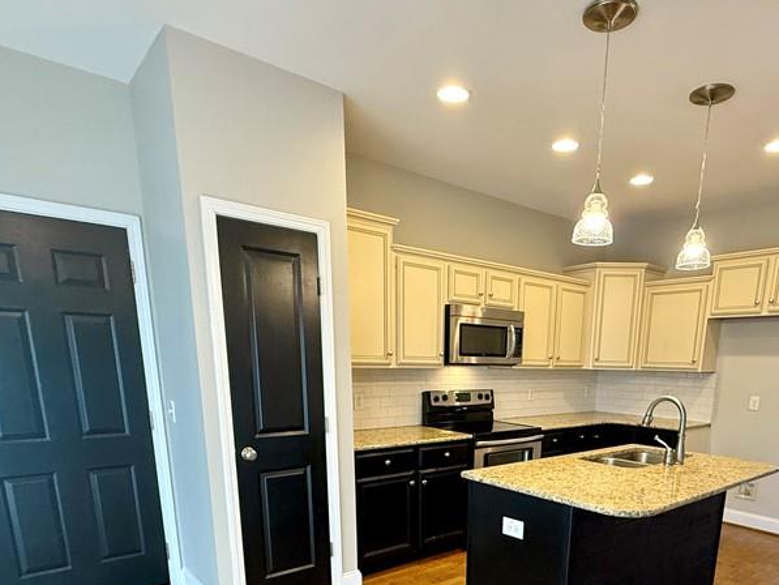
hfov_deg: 70.8
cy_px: 494
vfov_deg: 52.0
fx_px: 540
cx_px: 468
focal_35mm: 24
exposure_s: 1/60
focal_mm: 2.22
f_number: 2.2
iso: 400
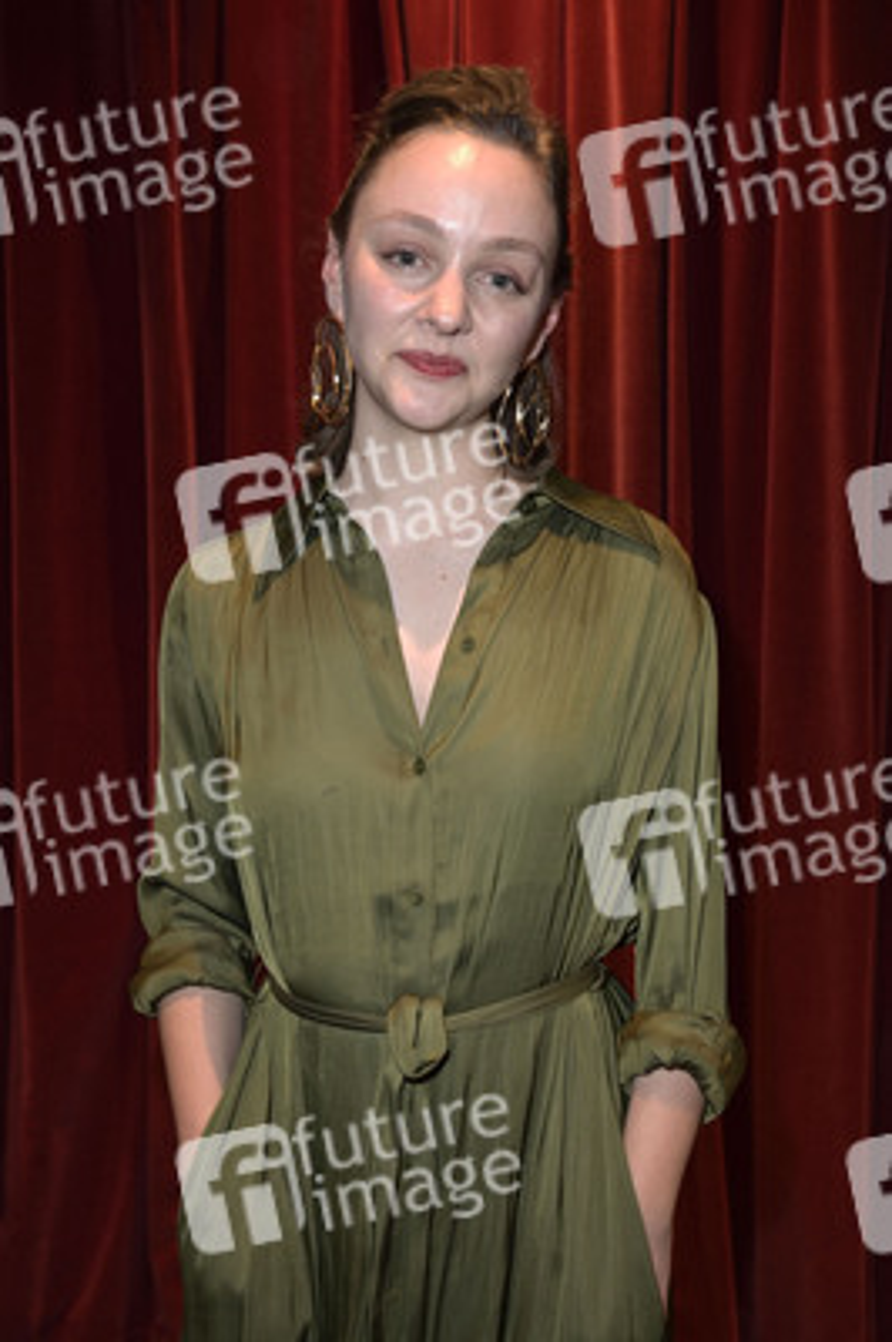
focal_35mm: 38
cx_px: 446
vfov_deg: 50.7
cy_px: 671
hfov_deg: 35.0
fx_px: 1415
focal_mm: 38
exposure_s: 1/30
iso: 640
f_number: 5
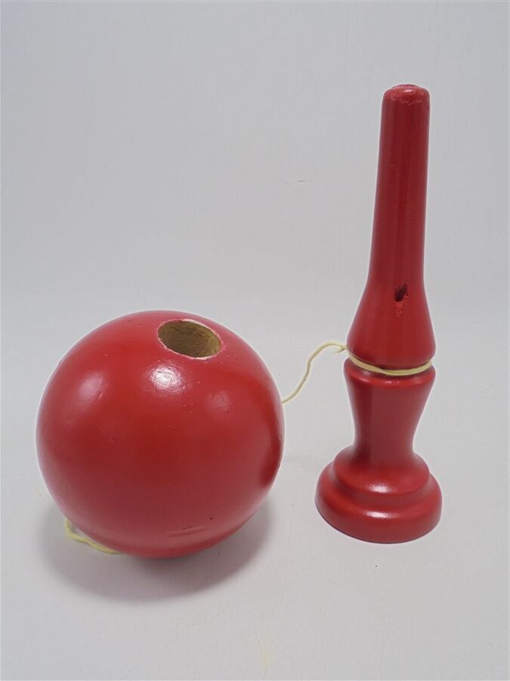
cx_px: 255
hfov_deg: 48.2
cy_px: 340
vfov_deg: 61.7
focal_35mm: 29
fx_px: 570
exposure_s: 1/80
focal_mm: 5.3
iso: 100
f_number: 3.7
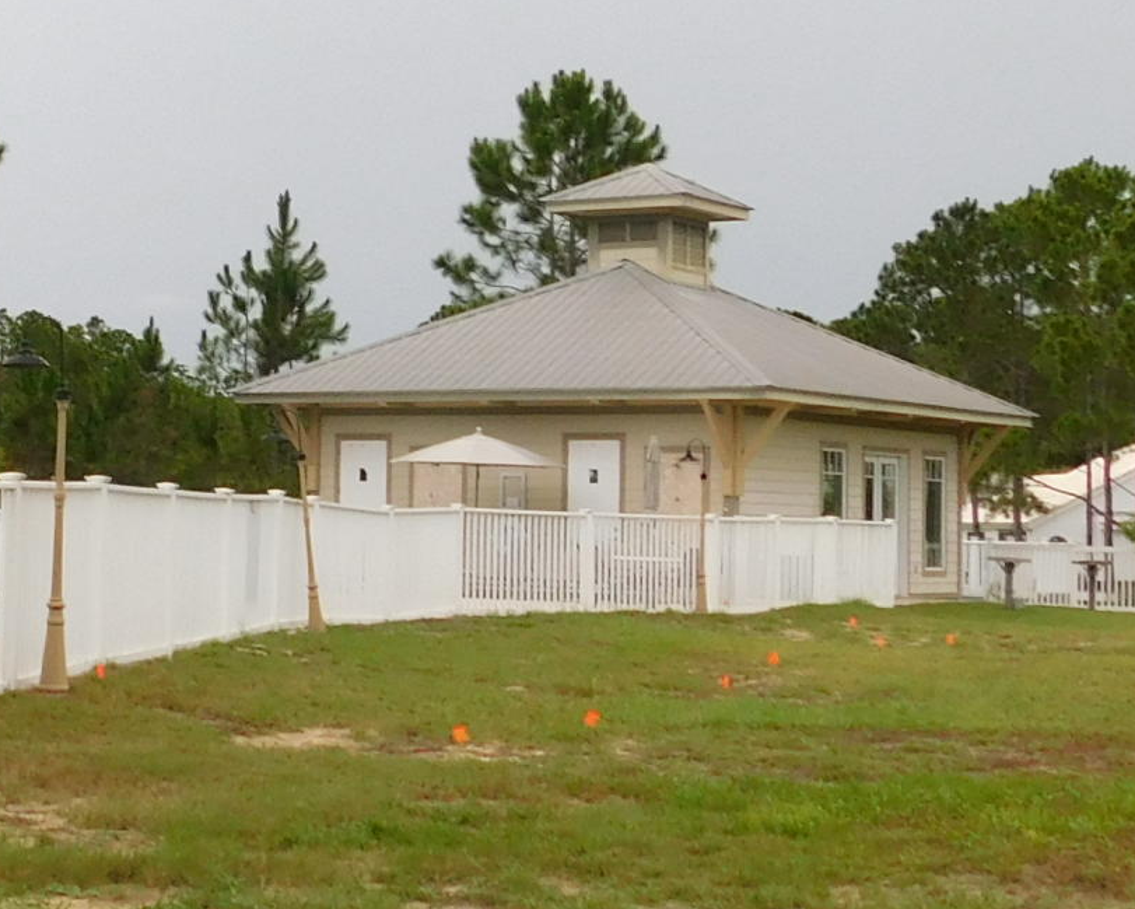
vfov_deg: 18.5
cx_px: 157
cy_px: 357
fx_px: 2788
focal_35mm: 83
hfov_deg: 22.5
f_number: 3
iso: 125
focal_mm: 4
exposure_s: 1/125
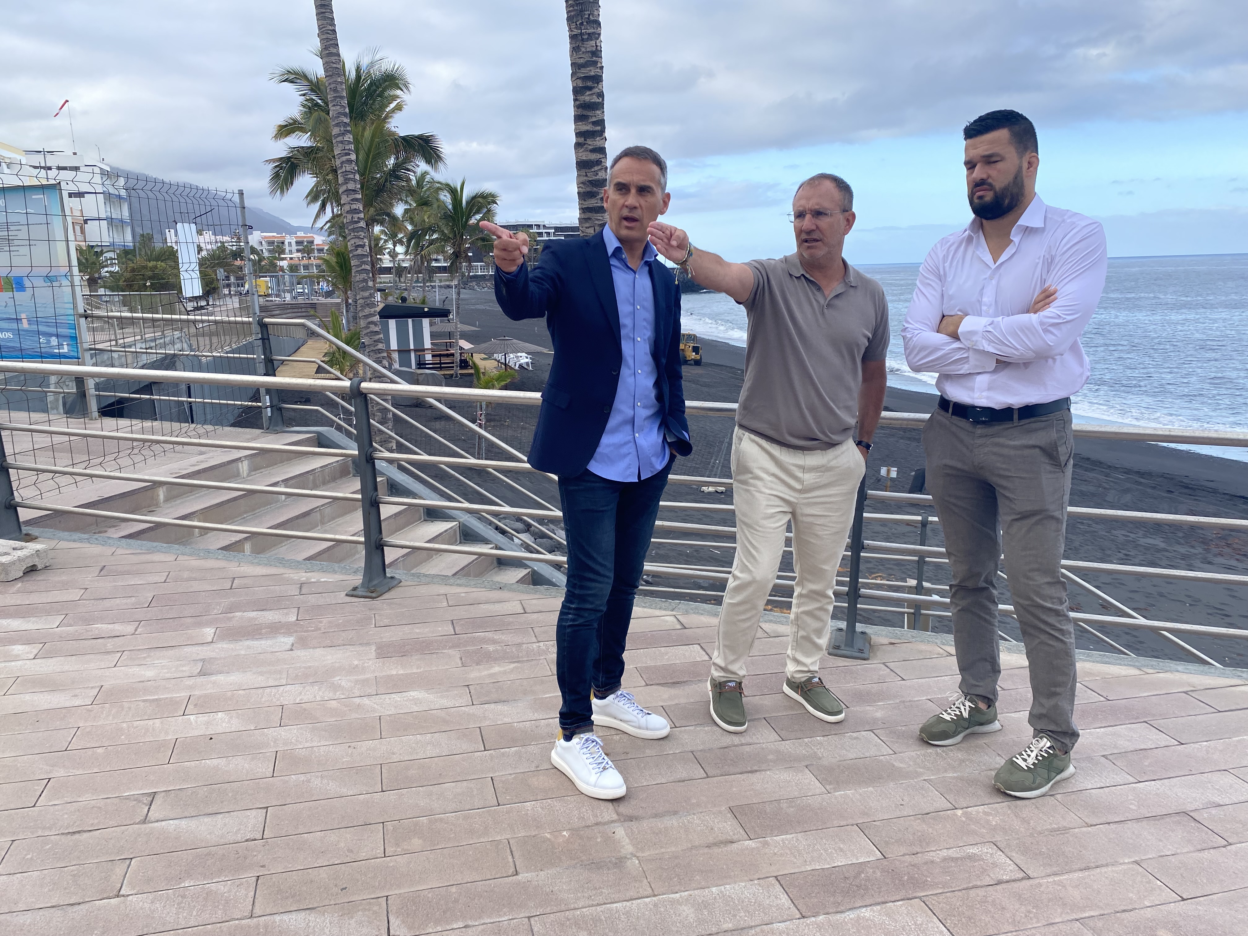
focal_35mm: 26
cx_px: 624
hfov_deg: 67.3
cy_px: 468
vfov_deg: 53.1
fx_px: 937
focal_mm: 4.25
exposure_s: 1/757
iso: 32
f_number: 1.8
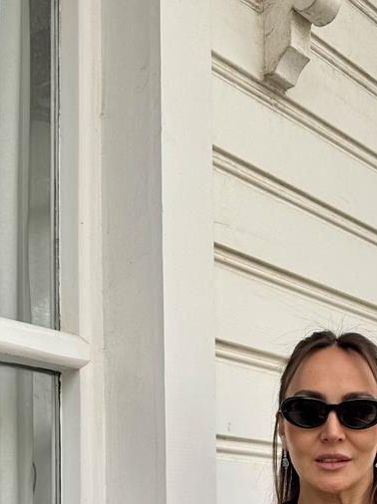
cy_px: 521
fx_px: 901
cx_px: 317
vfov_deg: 28.9
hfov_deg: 23.2
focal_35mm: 62
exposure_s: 1/402
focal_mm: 6.86
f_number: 1.78
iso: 80
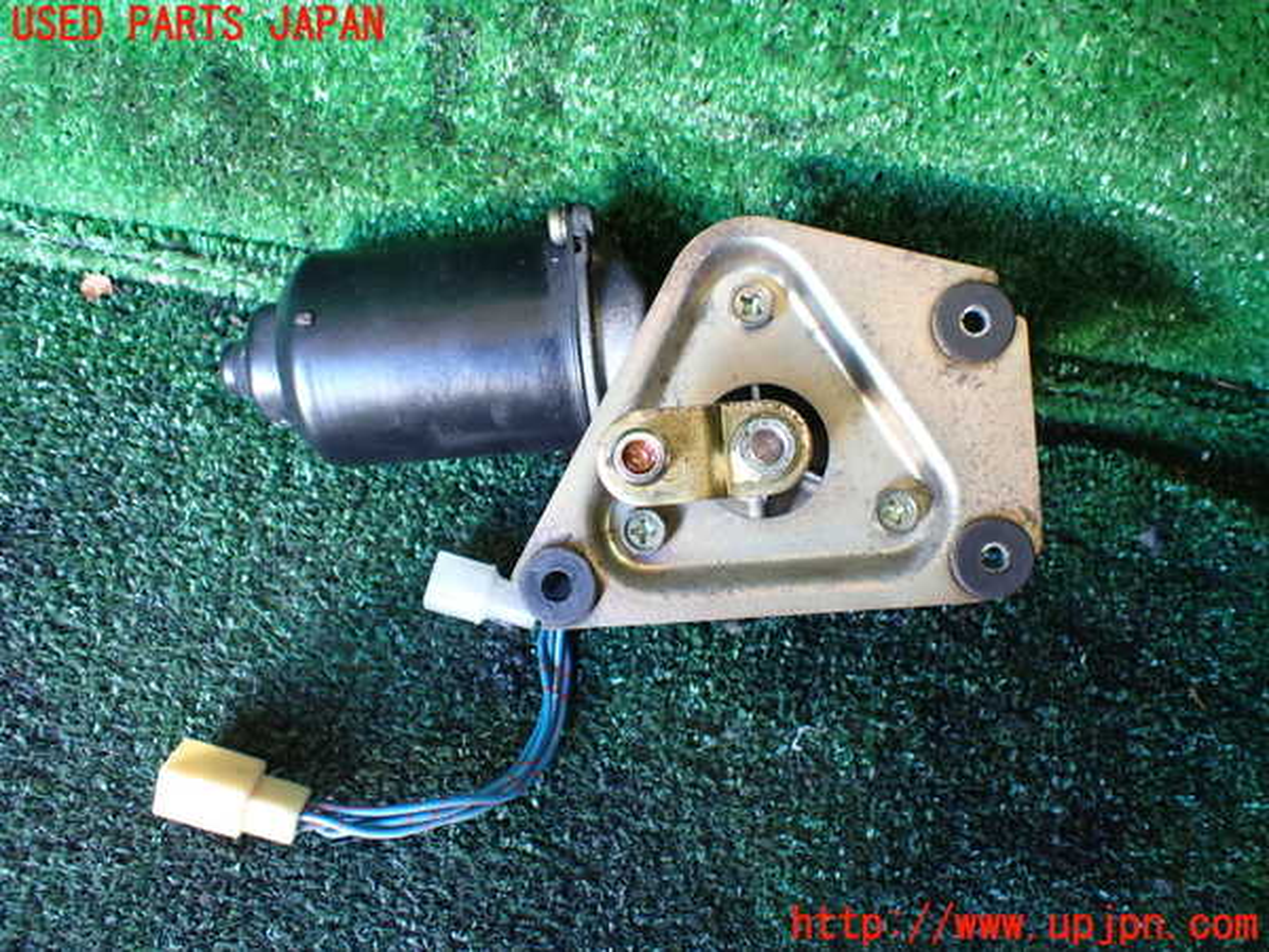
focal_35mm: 30
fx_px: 1100
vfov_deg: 46.8
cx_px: 634
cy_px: 476
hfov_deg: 60.0
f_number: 2.3
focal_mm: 5.4
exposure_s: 1/50
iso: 800
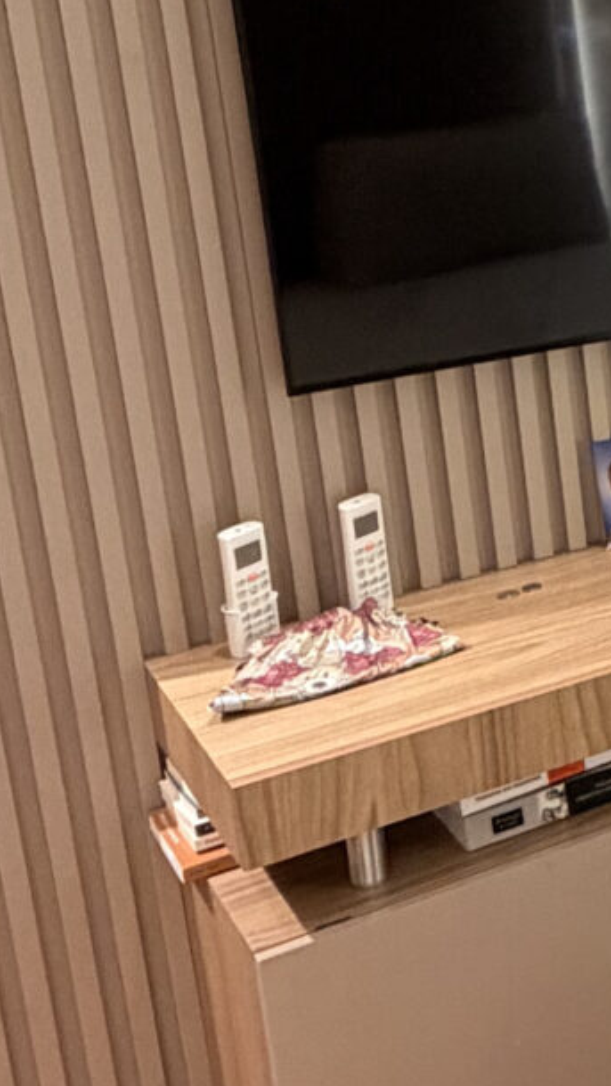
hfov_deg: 13.6
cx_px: 1475
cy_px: 251
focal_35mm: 64
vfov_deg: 32.1
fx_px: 1844
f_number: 2.2
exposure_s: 1/60
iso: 320
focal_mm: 2.22
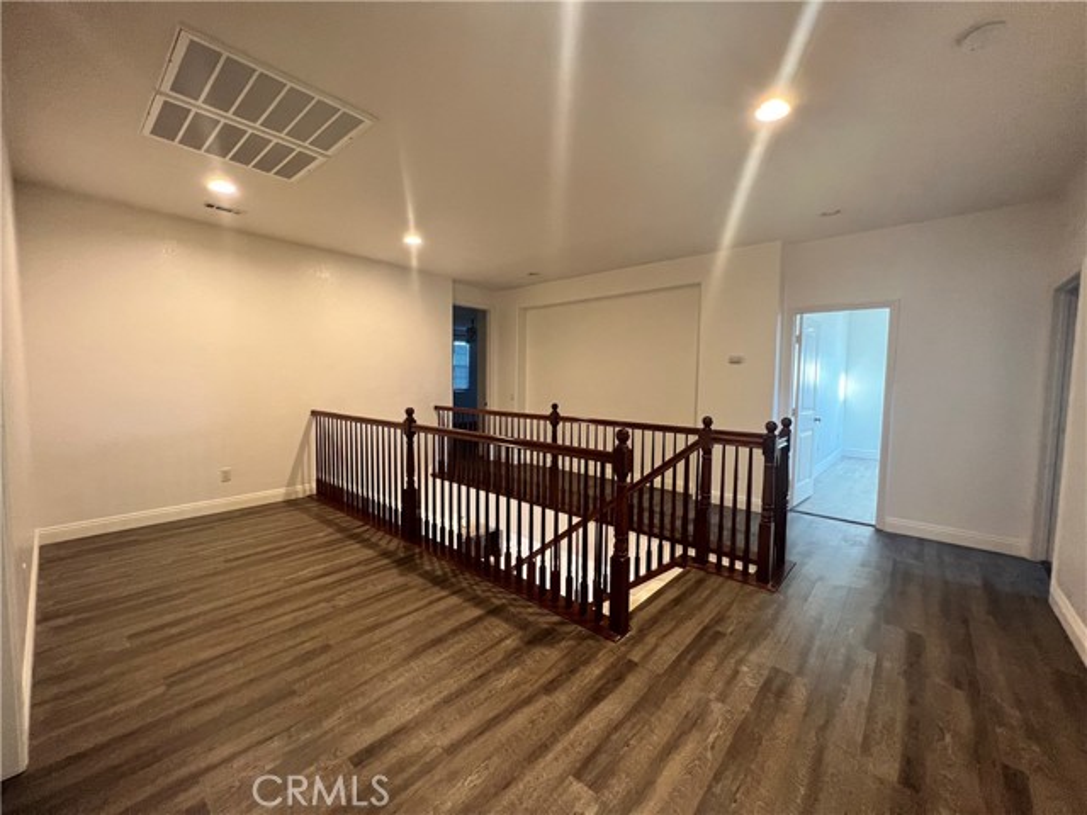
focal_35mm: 13
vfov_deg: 89.9
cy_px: 408
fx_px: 408
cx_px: 544
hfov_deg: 106.2
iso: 400
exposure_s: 1/60
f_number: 1.8
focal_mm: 1.57
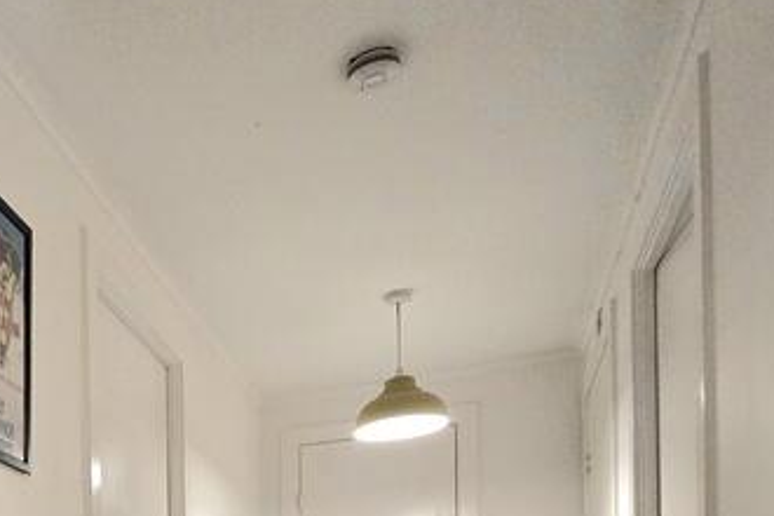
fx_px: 881
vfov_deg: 26.7
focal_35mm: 41
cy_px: 699
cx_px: -66
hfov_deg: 39.3
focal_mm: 2.2
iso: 320
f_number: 2.2
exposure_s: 1/50.3
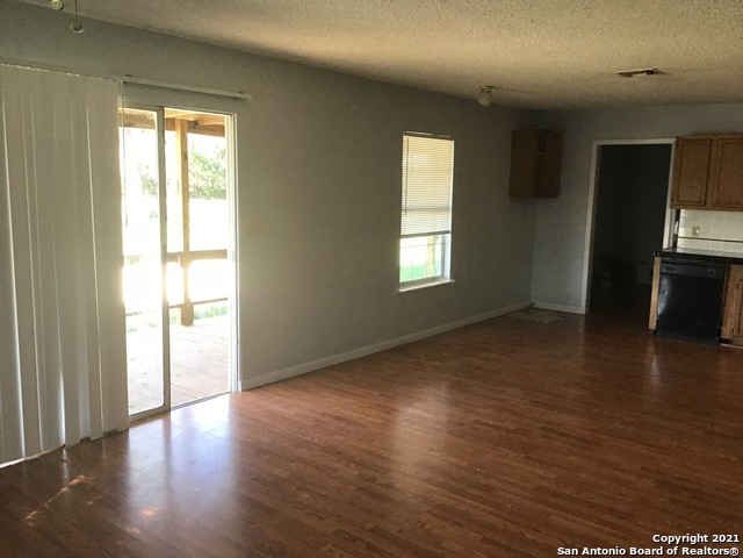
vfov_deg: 45.4
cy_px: 279
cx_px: 372
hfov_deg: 58.4
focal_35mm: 31
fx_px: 665
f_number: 2.4
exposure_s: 1/30
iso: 32
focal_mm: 3.3
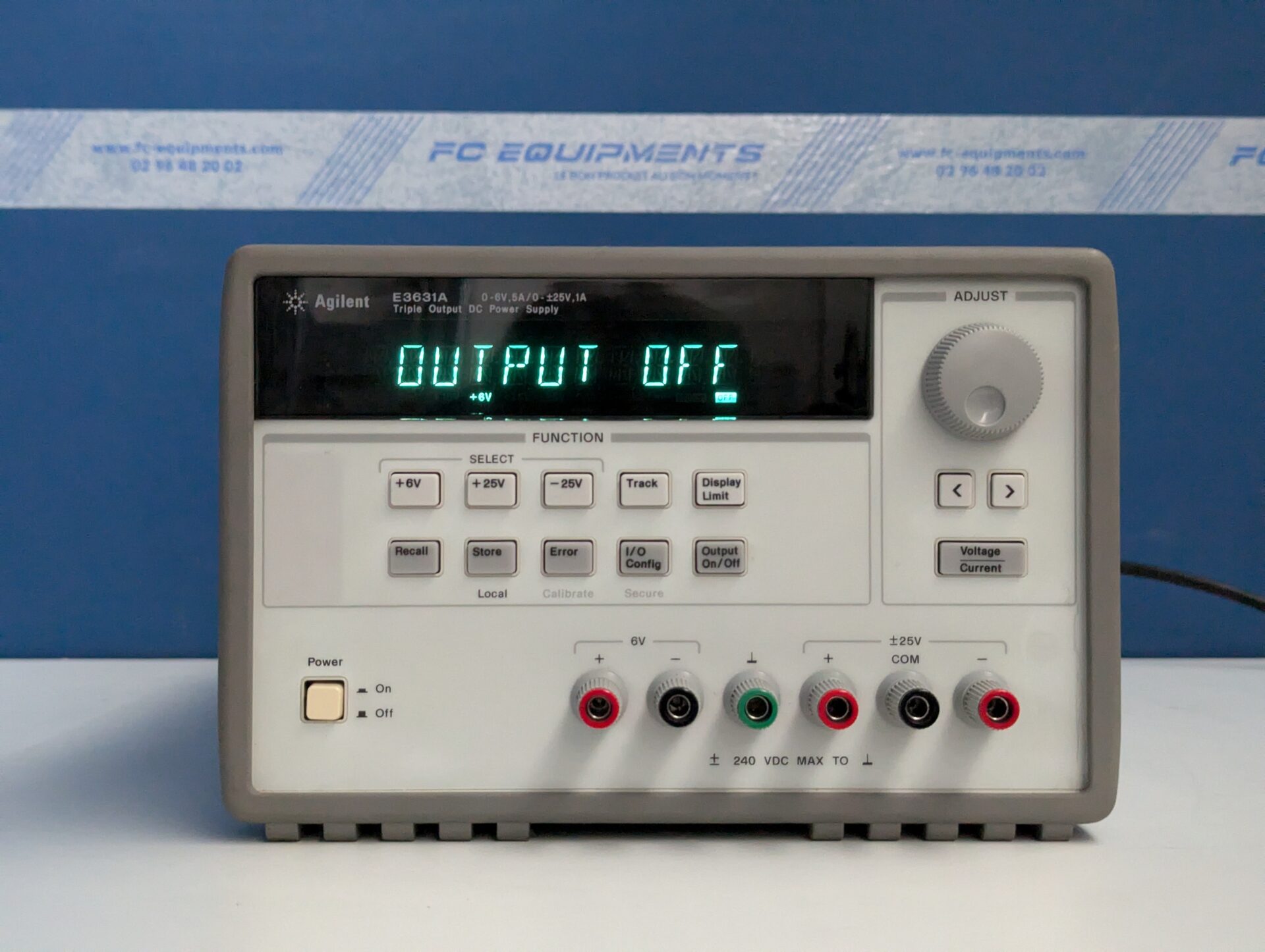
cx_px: 632
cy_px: 476
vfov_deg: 30.3
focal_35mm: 48
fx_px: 1757
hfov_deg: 39.6
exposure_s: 1/32.5
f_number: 1.85
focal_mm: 6.81
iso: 1806
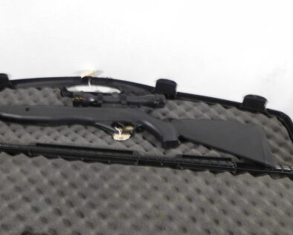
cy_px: 82
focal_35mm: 37
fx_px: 321
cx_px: 98
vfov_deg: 39.7
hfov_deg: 48.3
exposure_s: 1/30
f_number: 3.4
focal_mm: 4.5
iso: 360
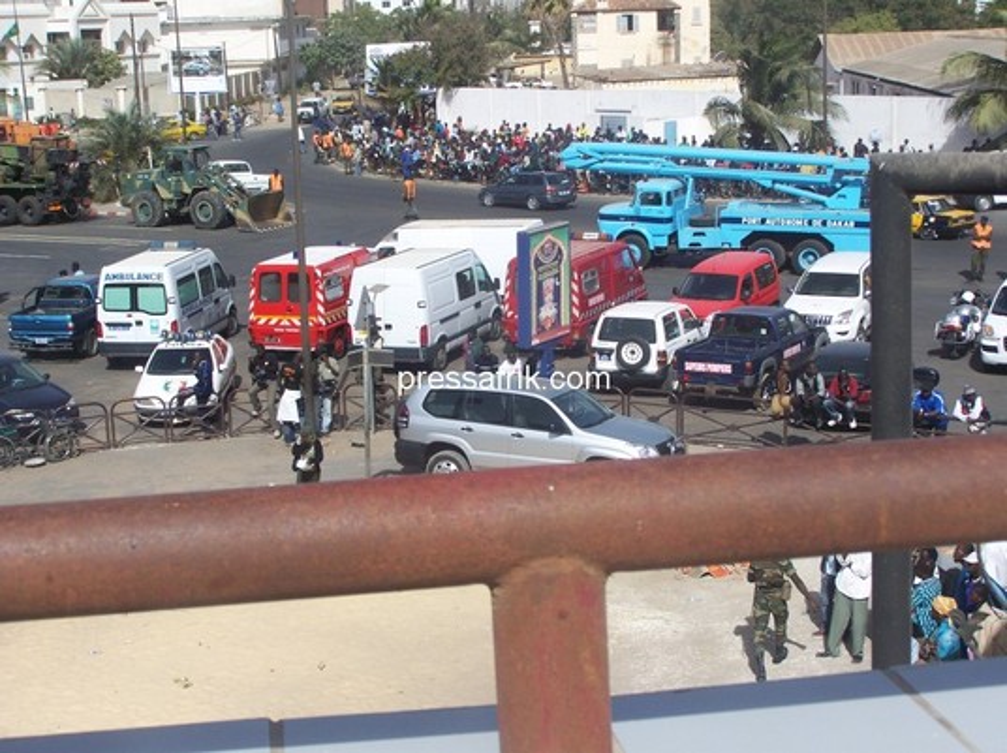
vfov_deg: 22.6
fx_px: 1889
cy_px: 376
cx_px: 504
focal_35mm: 65
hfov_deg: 29.8
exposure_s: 1/640
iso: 64
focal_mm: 10.7
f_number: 4.5
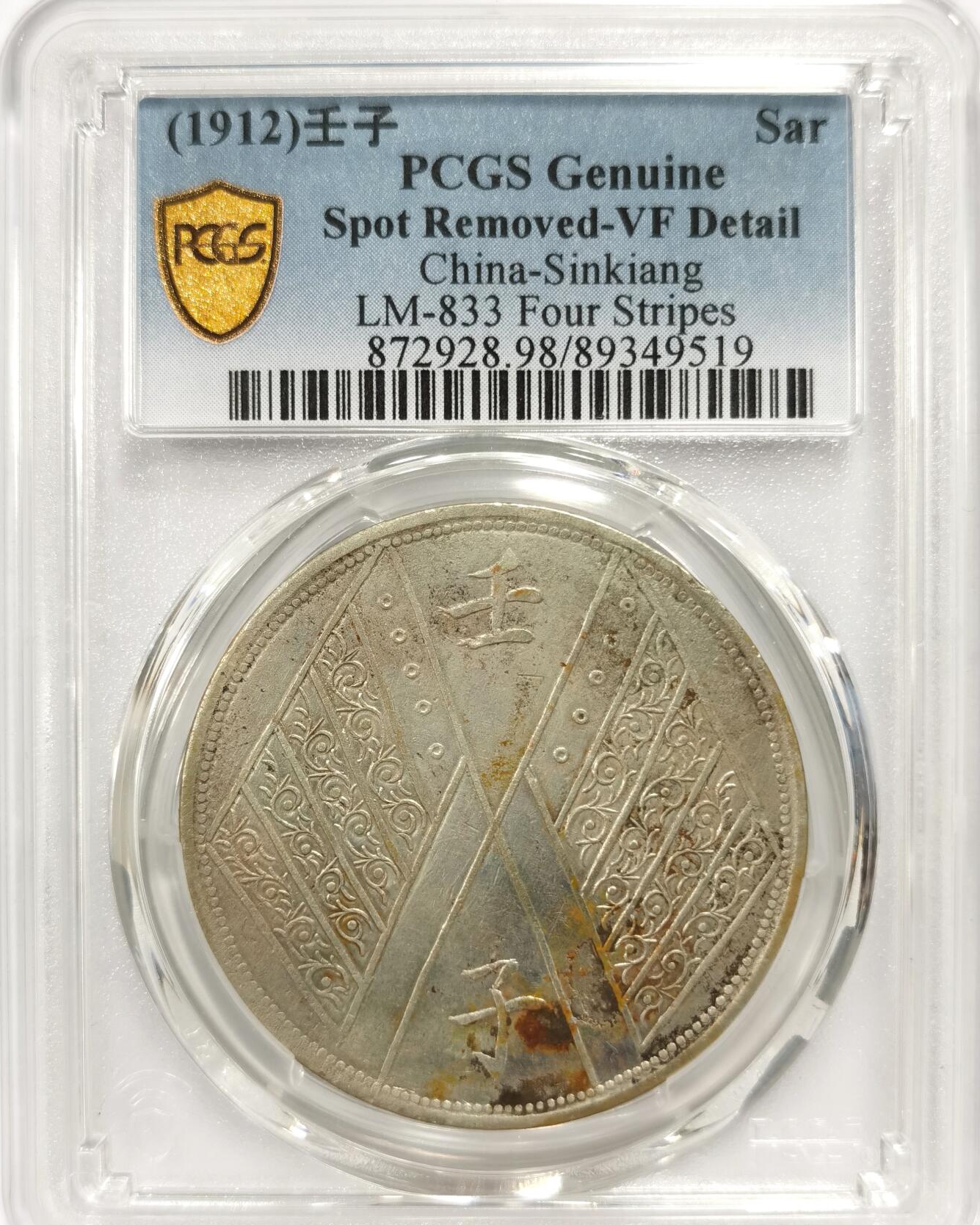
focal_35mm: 57
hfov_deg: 26.7
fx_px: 2066
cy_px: 632
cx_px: 492
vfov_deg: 33.0
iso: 125
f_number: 16
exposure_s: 1/100
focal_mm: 5.56
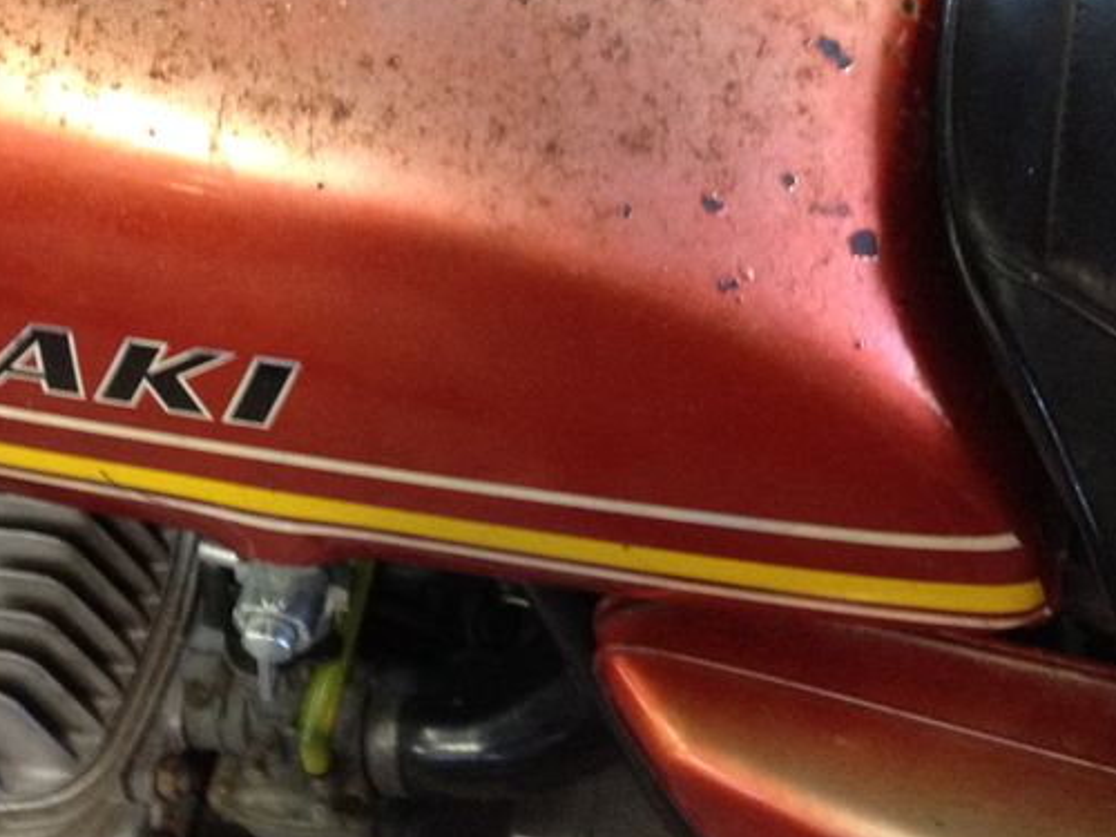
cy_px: 31
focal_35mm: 80
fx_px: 2579
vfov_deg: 18.0
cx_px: 228
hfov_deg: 24.0
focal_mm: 4.28
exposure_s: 1/20
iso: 250
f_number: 2.4
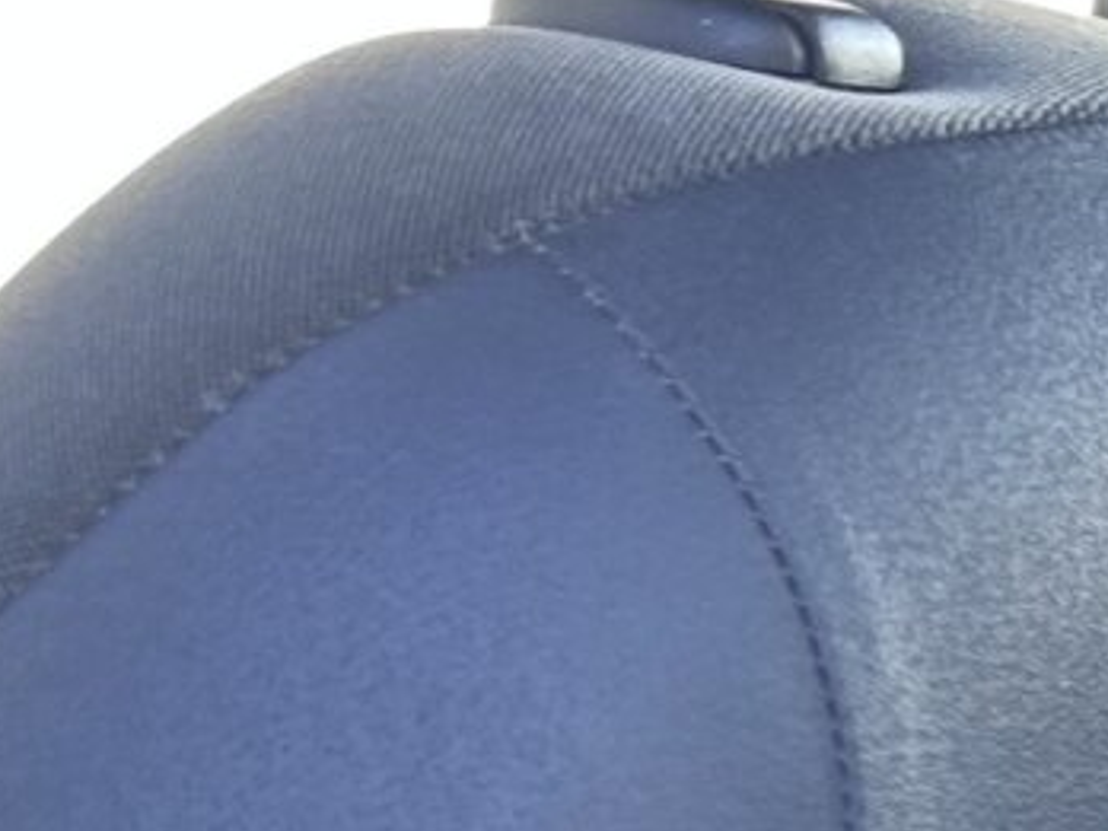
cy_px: 1595
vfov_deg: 7.5
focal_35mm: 191
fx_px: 6114
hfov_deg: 9.2
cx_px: 2780
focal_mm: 5.7
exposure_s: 1/121
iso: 40
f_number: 1.5
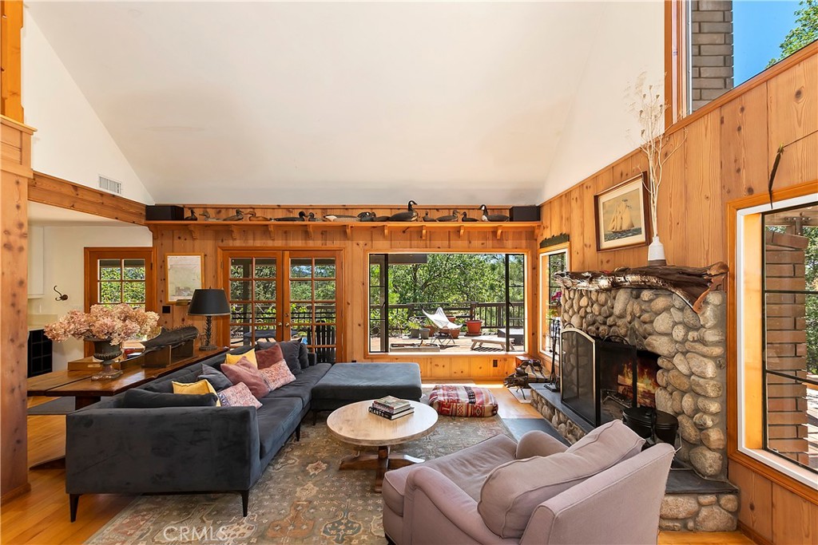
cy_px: 272
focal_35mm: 15
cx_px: 409
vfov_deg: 77.3
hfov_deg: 100.4
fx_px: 341
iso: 180
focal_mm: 10
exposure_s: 1/30
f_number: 8
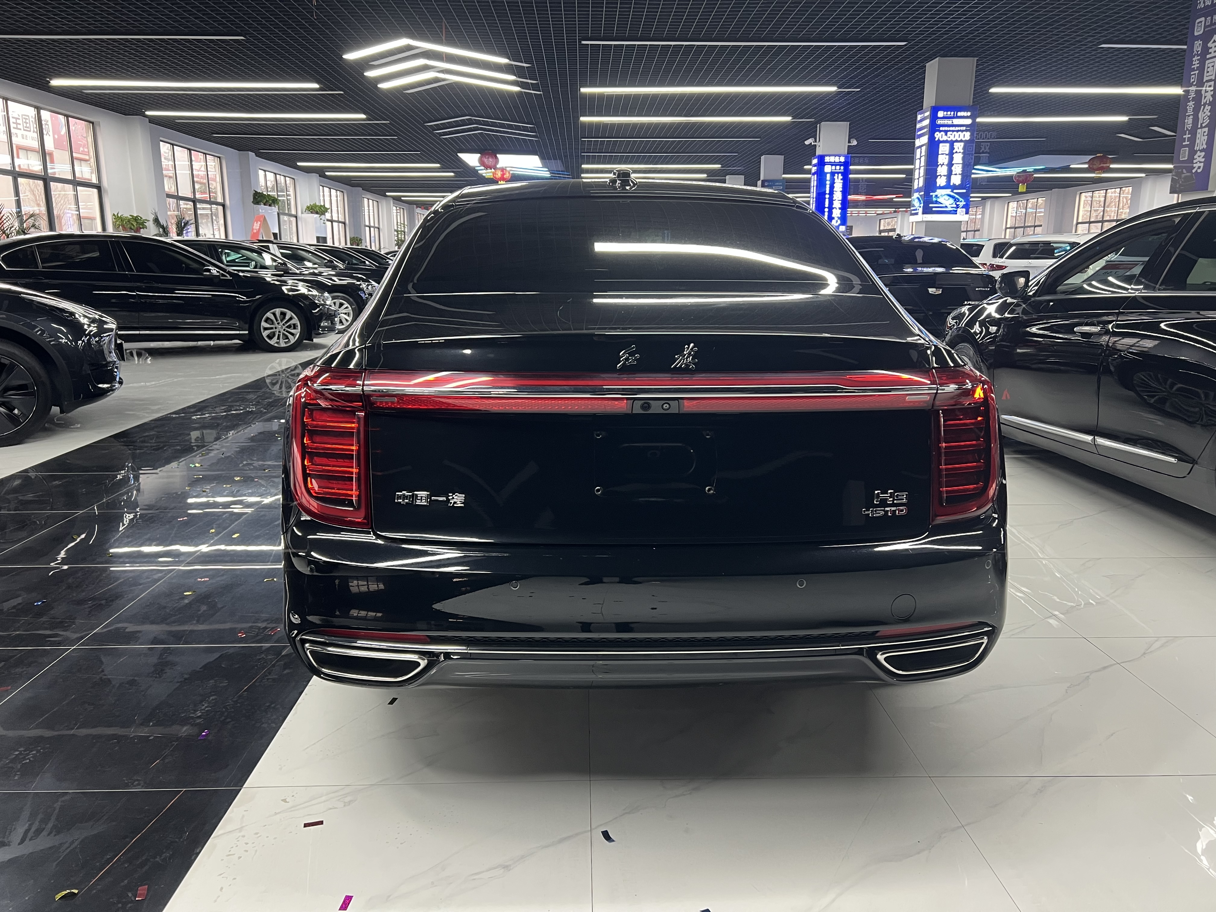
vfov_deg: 53.1
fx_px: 913
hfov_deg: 67.3
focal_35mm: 26
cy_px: 456
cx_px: 608
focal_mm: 5.7
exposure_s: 1/50
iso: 100
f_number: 1.5
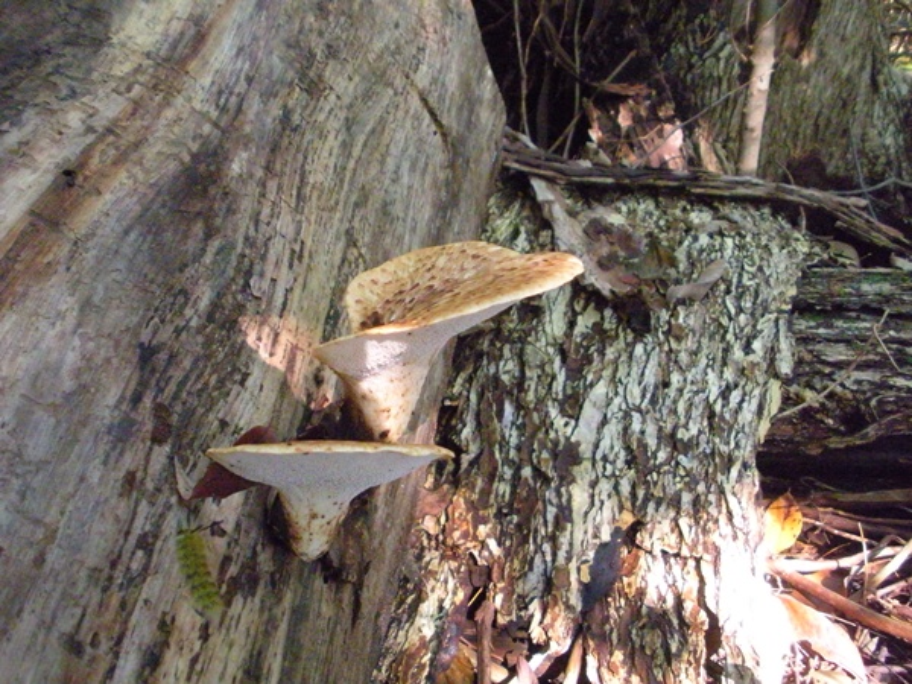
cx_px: 456
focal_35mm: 36
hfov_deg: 51.4
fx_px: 948
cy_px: 342
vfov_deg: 39.7
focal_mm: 6.3
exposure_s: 1/126
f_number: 3.5
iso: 1316
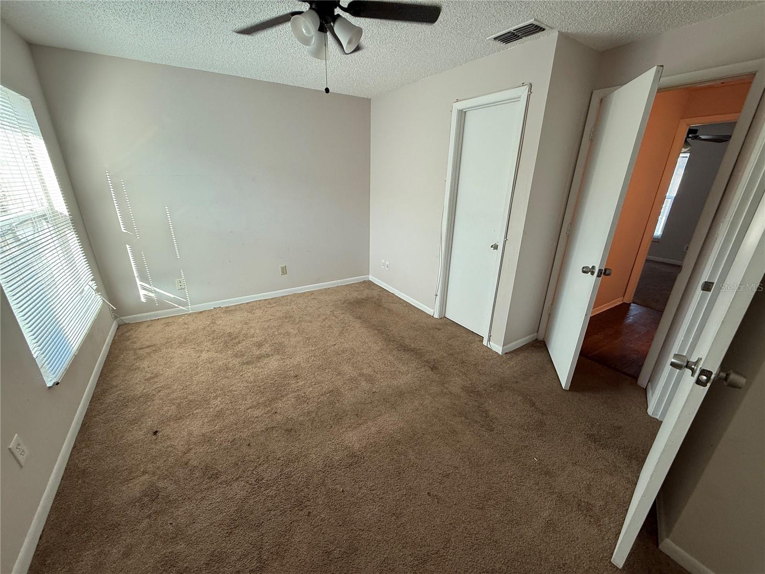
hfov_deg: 102.1
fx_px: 309
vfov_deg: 85.7
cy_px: 287
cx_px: 382
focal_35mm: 14
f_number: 2.2
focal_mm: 2.22
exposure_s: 1/99
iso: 160
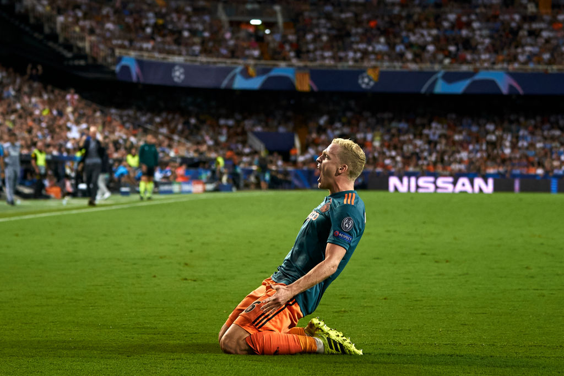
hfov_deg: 19.5
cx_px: 282
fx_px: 1645
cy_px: 188
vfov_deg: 13.0
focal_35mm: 105
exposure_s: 1/1600
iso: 2000
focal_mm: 70
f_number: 2.8
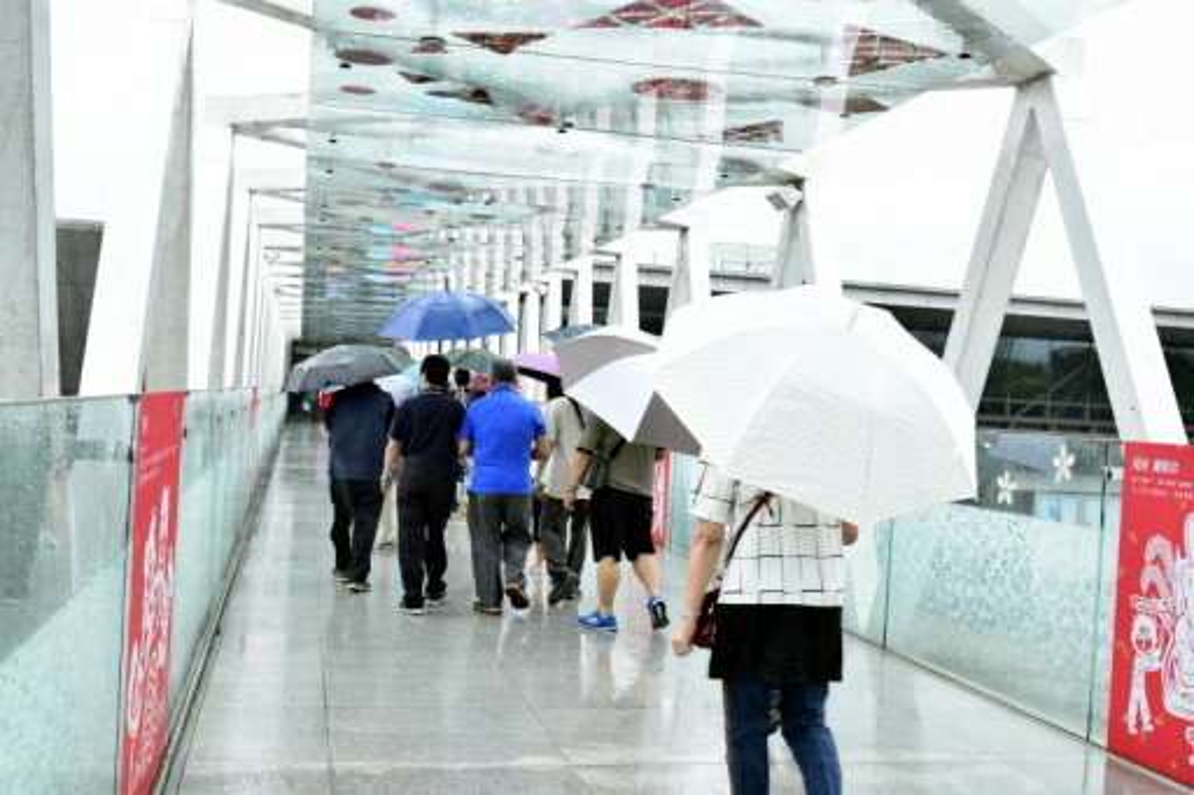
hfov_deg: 53.1
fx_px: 1194
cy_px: 398
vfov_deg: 36.8
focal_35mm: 36
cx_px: 597
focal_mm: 24
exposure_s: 1/80
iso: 200
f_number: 6.3
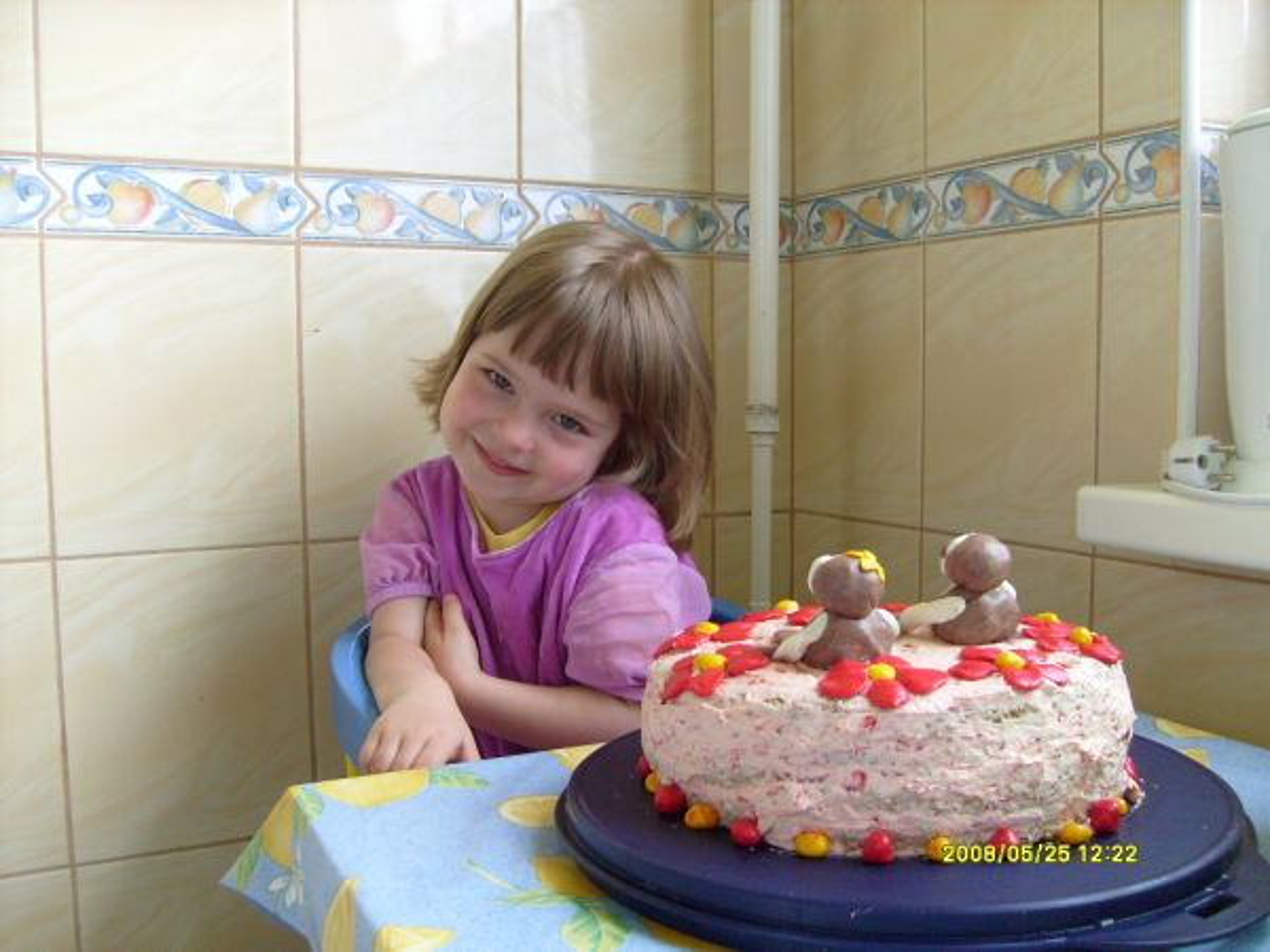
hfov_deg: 52.6
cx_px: 635
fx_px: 1284
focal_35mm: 35
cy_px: 476
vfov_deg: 40.7
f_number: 2.8
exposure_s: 1/90
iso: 80
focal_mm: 5.8
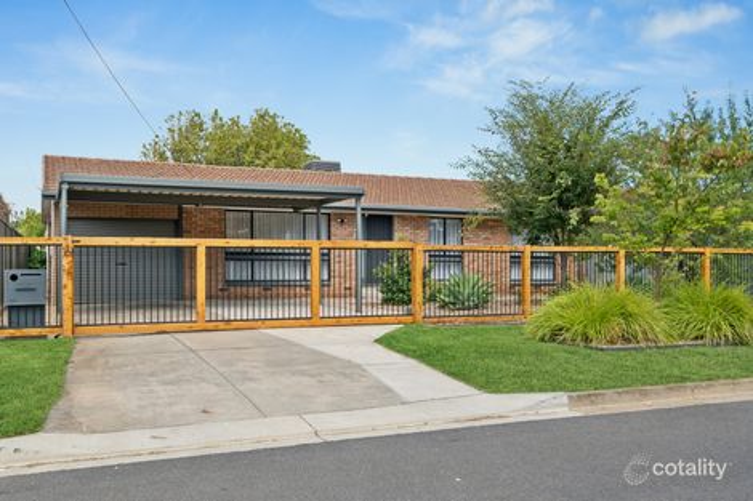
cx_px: 376
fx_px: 732
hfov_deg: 54.5
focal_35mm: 35
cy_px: 250
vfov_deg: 37.8
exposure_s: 1/400
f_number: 8
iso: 200
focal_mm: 35
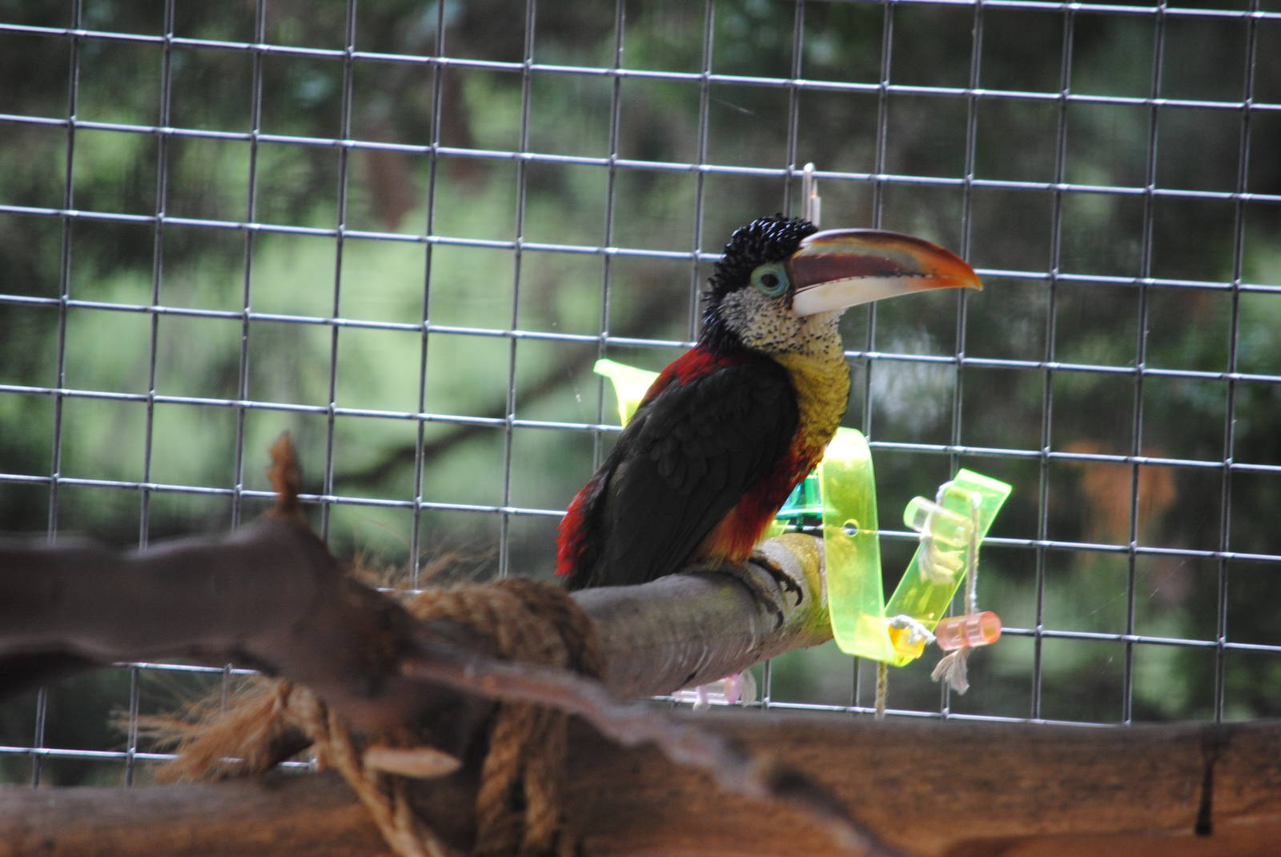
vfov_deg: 3.1
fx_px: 16031
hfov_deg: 4.6
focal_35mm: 450
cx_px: 640
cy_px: 428
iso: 400
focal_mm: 300
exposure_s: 1/125
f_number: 5.6
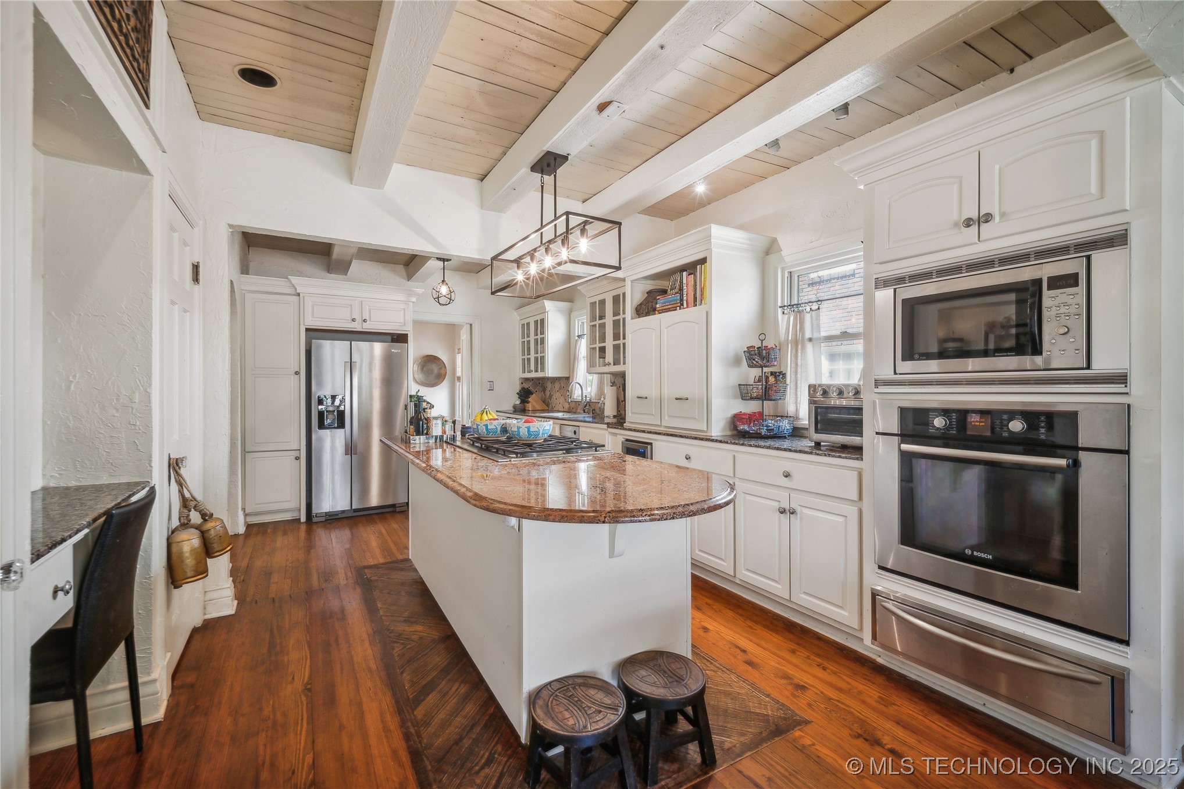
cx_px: 592
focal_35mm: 14
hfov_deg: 104.3
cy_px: 394
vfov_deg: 81.2
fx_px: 460
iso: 640
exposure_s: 1/15
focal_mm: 14
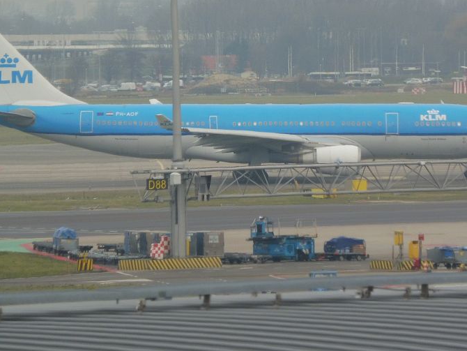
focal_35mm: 625
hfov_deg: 3.2
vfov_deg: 2.4
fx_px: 8435
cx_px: 255
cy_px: 88
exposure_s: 1/160
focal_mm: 73.1
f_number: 6
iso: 100
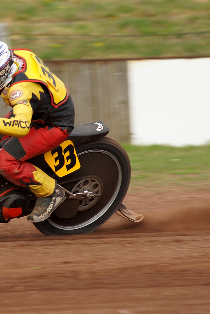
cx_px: -4
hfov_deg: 3.0
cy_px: 157
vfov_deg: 4.6
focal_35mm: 452
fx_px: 3953
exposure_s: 1/500
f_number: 4.5
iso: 100
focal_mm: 200
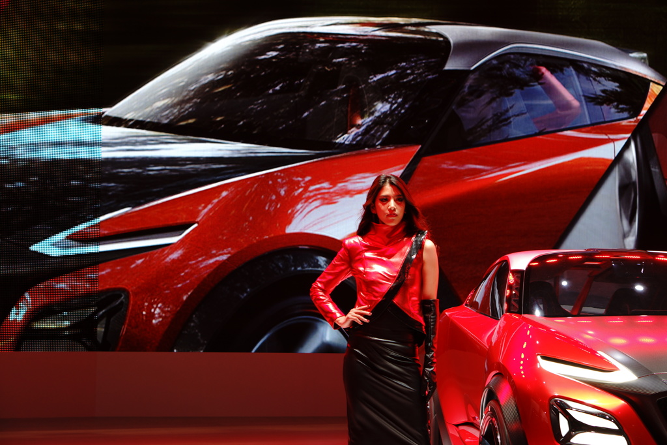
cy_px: 222
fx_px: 1389
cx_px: 334
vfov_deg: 18.2
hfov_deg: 27.0
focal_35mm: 75
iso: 125
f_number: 4
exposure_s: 1/80
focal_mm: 50
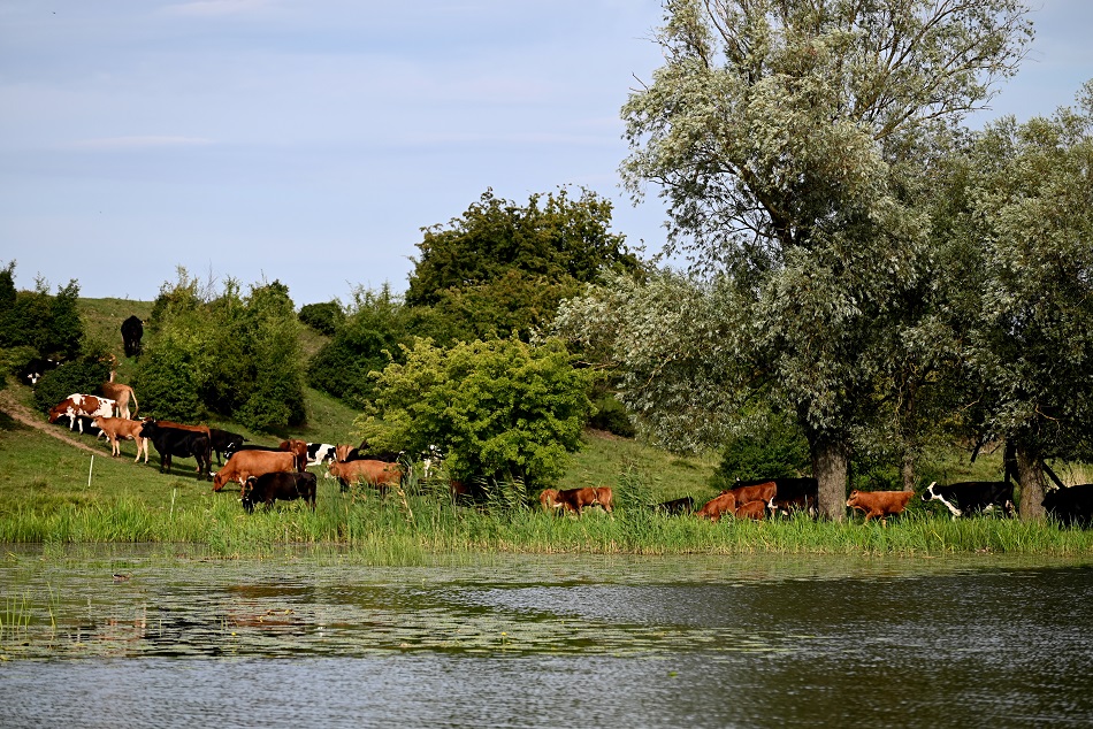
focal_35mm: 155
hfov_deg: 13.2
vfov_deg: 8.9
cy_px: 364
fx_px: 4707
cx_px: 546
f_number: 4.8
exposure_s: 1/1000
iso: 200
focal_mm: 155
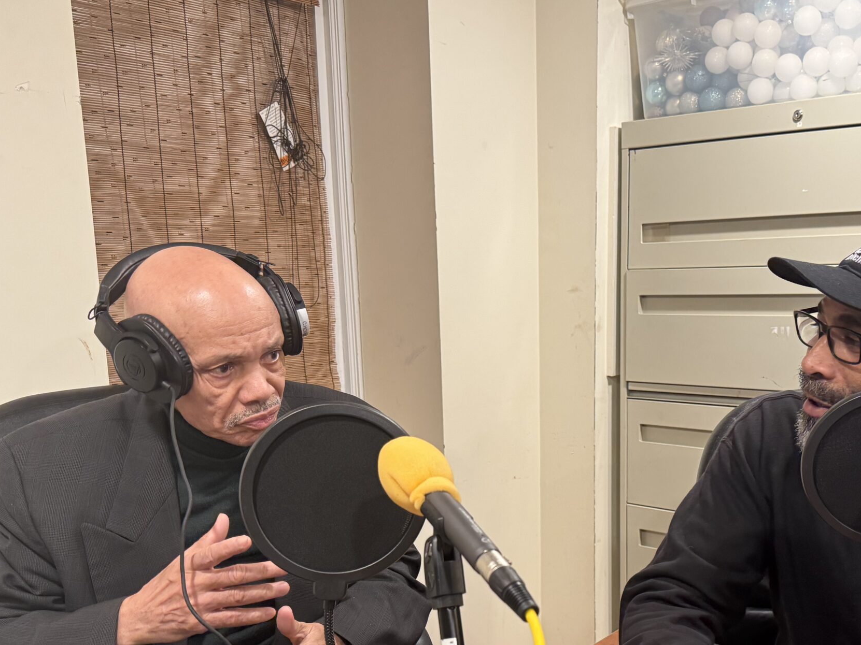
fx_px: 920
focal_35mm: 37
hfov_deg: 49.6
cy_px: 463
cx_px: 545
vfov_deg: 37.9
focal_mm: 6.76
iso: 320
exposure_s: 1/60
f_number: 1.78
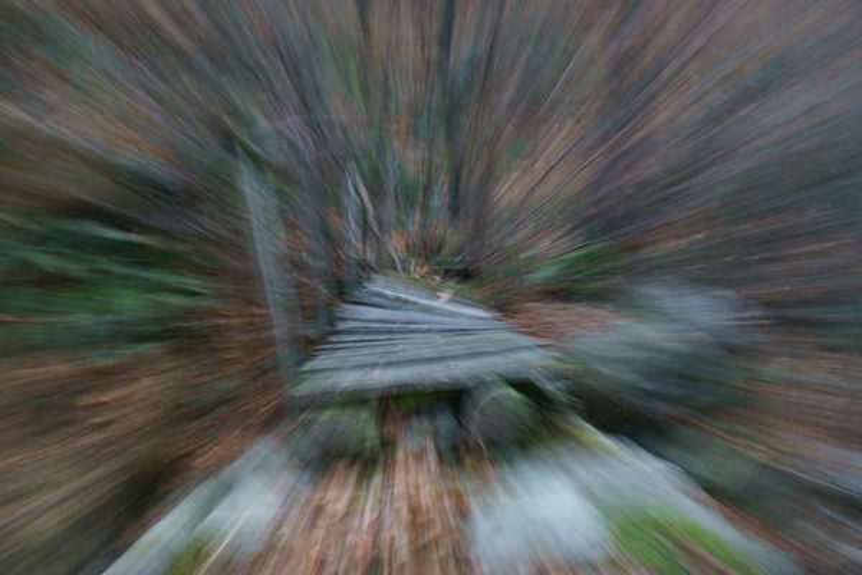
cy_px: 288
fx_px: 934
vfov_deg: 34.2
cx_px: 431
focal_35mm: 39
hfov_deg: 49.6
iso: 200
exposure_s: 1/5
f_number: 8
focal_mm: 26
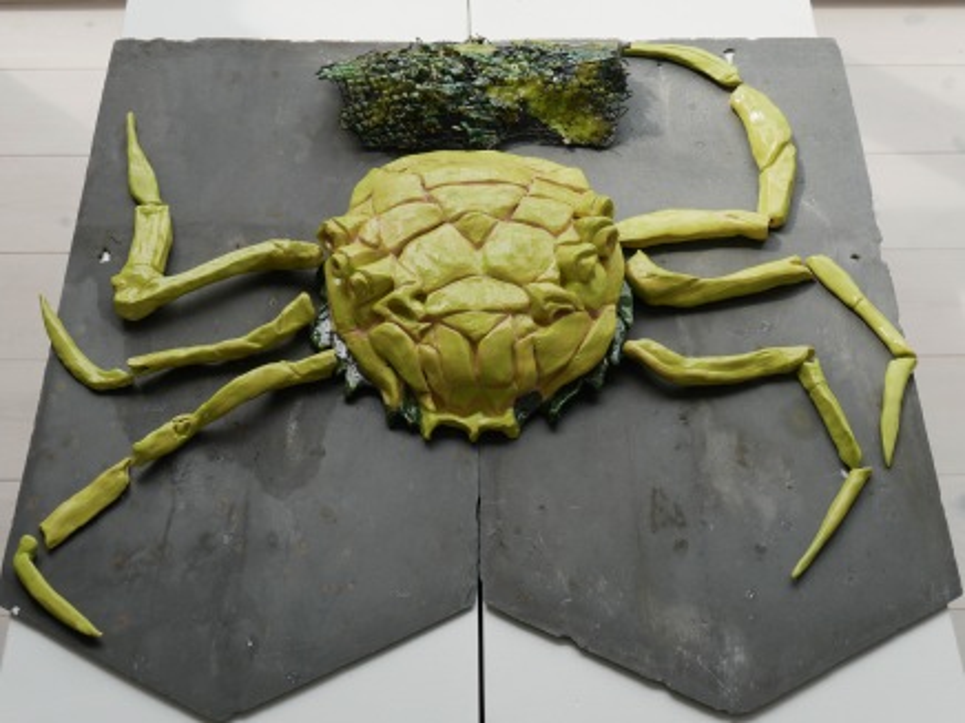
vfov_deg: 28.0
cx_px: 482
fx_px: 1450
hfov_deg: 36.8
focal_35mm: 52
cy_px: 362
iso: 200
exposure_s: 1/160
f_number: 6.3
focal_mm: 26
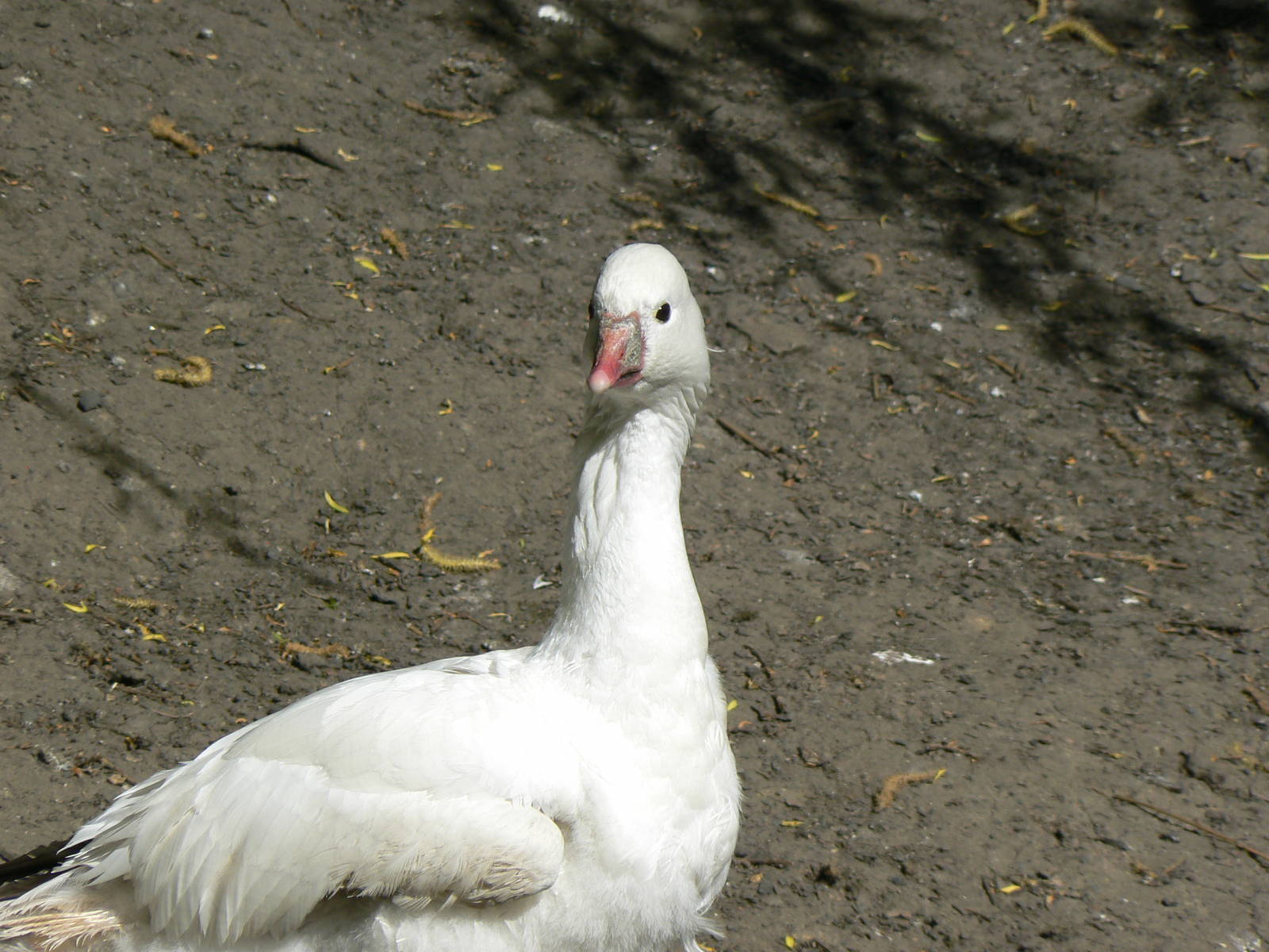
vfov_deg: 3.4
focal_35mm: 432
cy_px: 476
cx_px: 634
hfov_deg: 4.6
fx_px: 15837
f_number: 8
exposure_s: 1/400
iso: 80
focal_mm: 72
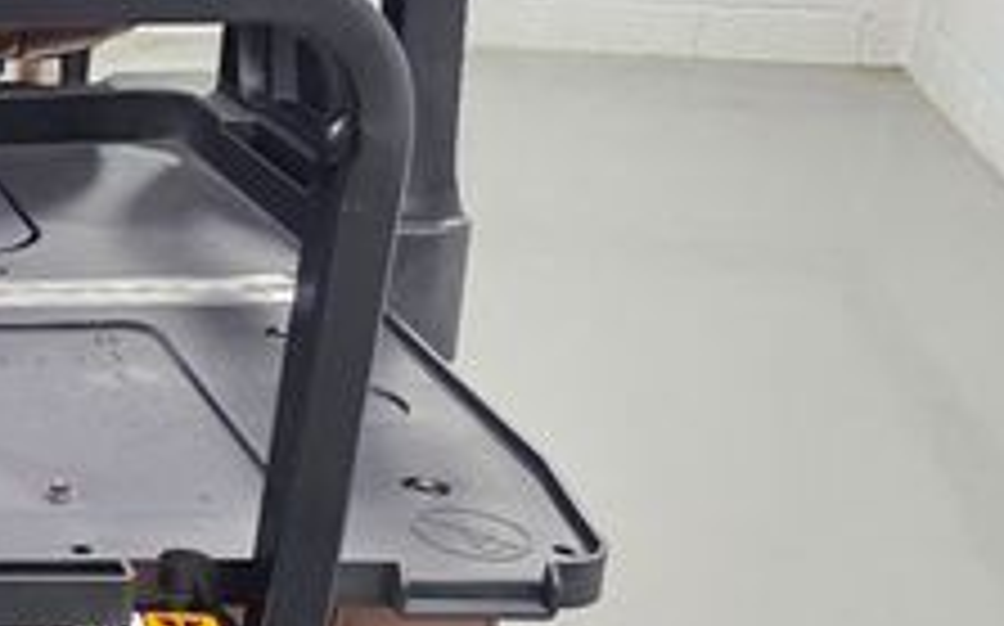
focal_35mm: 70
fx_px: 1914
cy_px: 428
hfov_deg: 24.3
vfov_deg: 18.5
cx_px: -419
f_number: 1.7
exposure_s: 1/120
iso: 320
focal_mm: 6.3
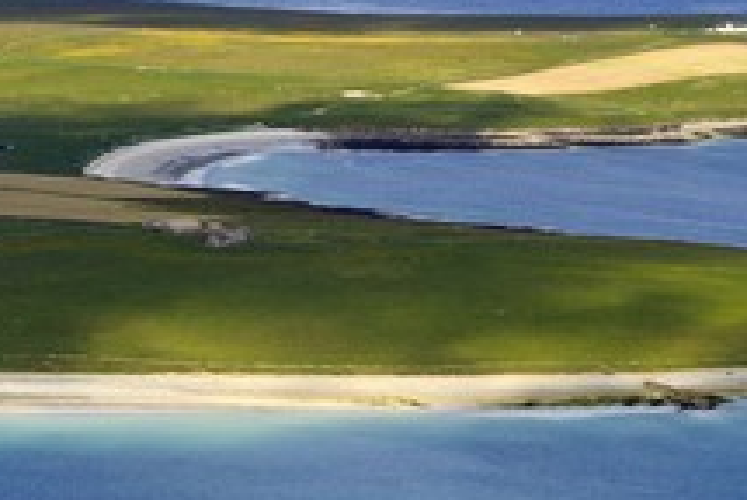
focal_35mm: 238
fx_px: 4945
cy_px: 299
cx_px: 427
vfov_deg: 5.8
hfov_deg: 8.6
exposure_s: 1/800
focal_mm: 122
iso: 400
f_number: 9
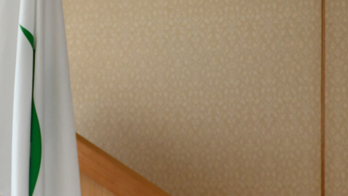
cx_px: 242
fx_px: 2141
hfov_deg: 9.3
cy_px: 269
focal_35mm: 232
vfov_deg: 5.2
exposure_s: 1/125
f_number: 4.8
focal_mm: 56
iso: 800
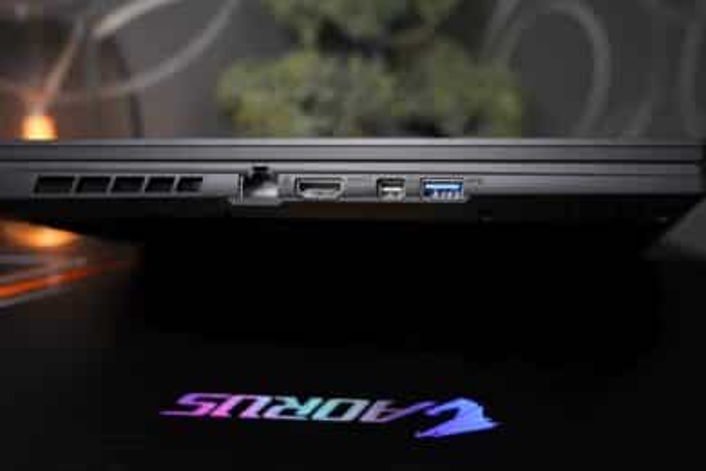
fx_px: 1039
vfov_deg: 25.5
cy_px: 236
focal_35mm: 53
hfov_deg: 37.5
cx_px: 353
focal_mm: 53
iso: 1250
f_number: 5.6
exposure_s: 1/60
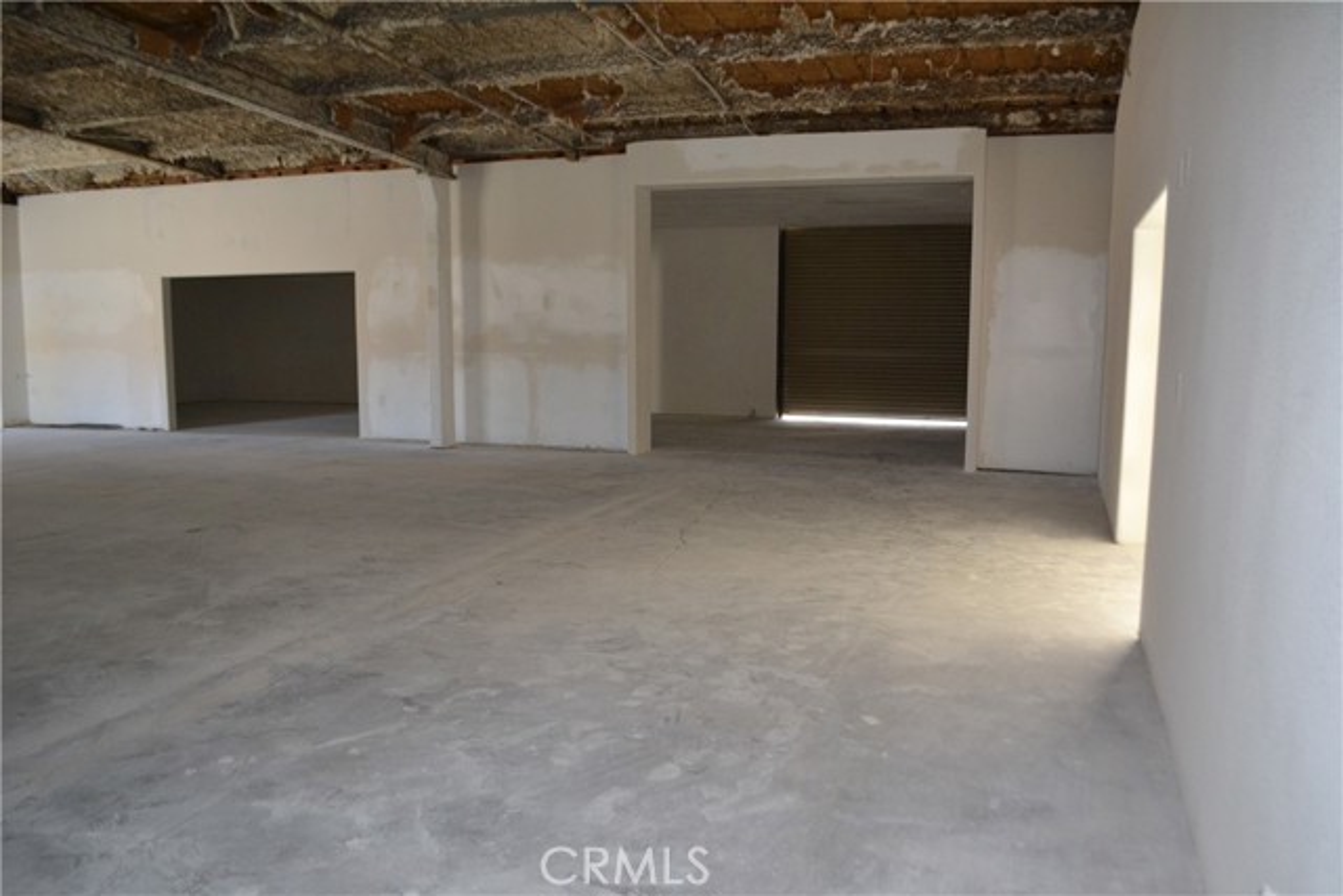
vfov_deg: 48.0
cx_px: 672
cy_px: 448
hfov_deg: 67.4
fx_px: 1007
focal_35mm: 27
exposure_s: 1/60
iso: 1250
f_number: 3.5
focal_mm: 18
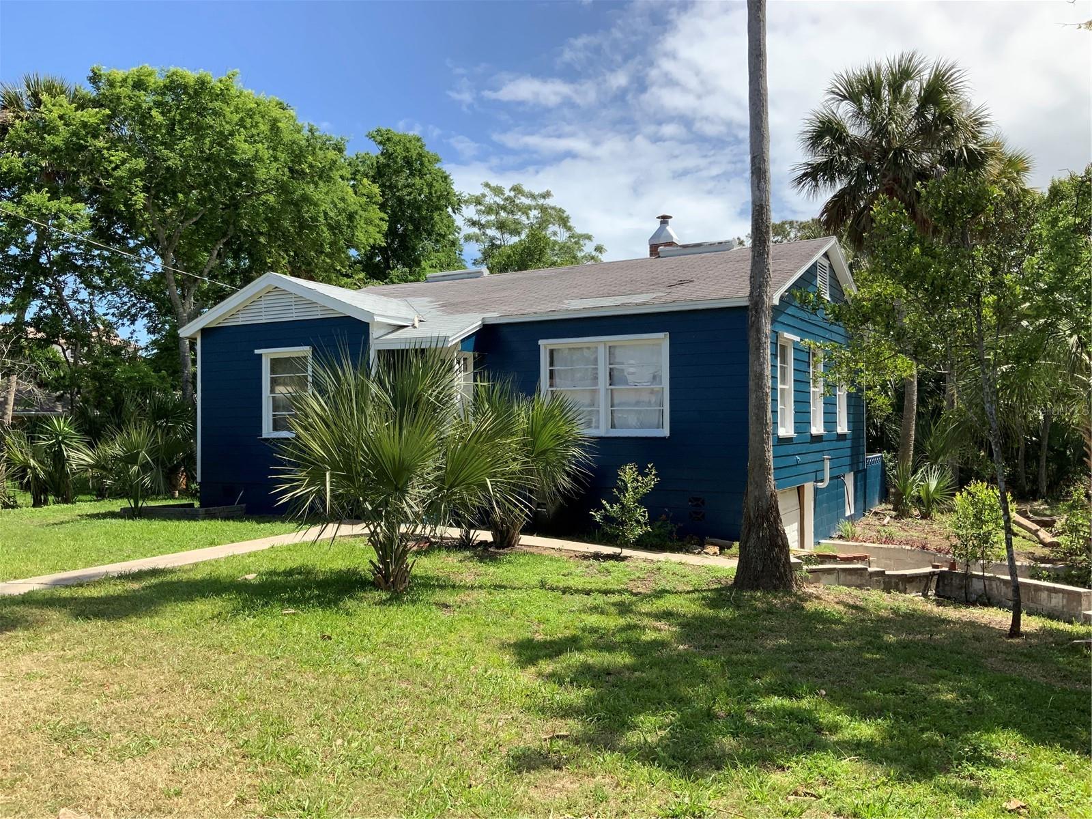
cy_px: 410
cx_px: 546
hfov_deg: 61.7
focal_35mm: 29
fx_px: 915
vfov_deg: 48.2
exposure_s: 1/1490
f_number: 1.8
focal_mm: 3
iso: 16
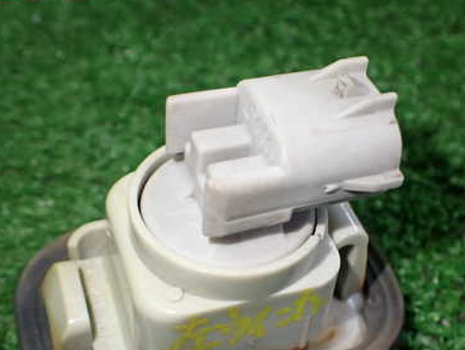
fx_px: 659
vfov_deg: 29.3
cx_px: 283
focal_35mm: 49
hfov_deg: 38.7
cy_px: 259
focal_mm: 5.4
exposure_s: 1/125
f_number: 2.3
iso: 320
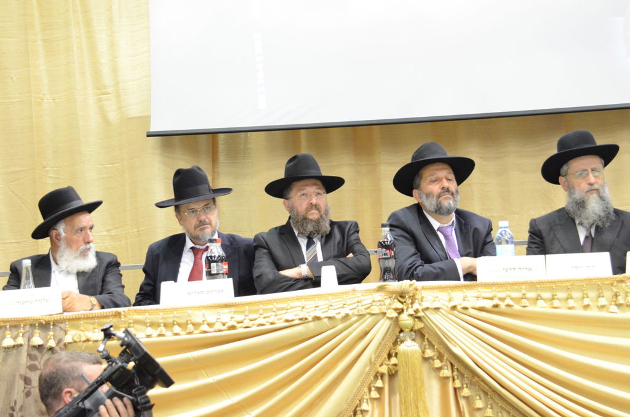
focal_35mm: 72
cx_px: 315
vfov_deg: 18.8
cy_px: 208
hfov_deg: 28.1
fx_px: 1257
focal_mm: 48
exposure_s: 1/80
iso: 4000
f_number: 5.3
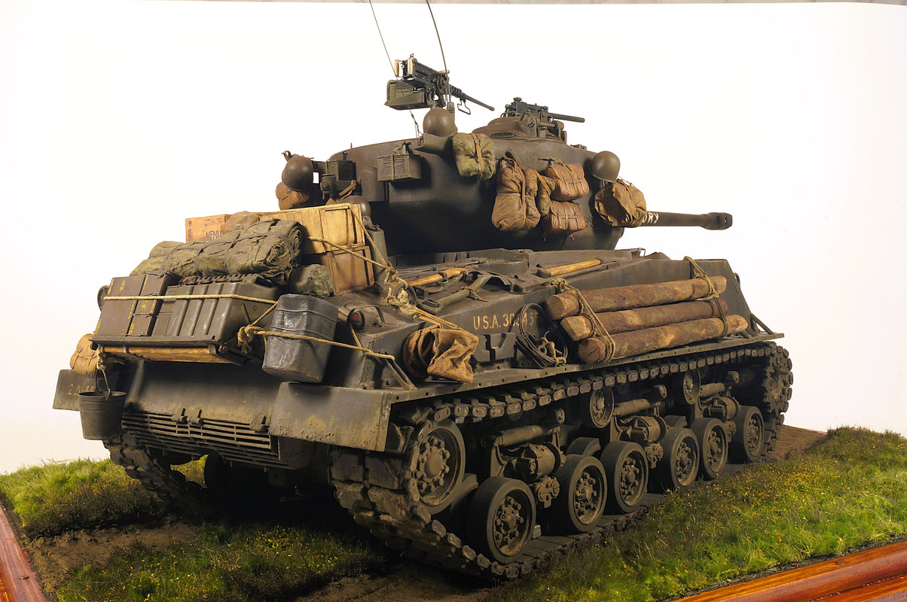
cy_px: 301
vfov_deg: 36.8
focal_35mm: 36
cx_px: 454
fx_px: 906
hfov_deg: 53.2
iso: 125
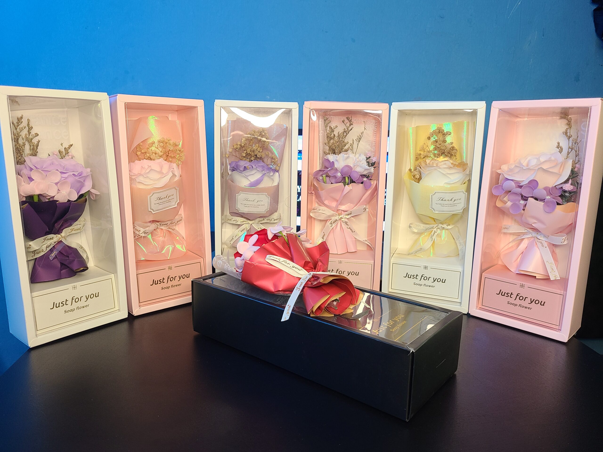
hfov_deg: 67.3
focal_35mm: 26
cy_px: 226
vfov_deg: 53.1
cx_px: 302
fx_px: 453
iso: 200
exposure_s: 1/40
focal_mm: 5.4
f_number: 1.8
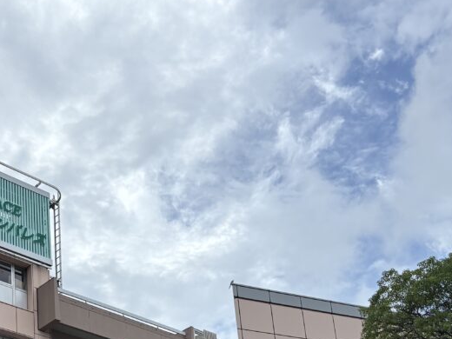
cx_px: 166
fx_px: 836
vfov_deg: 21.3
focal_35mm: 64
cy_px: 407
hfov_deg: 30.1
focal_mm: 5.96
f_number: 1.6
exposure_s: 1/4608
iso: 50
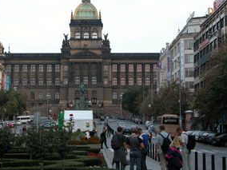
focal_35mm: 110
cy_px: 73
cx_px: 71
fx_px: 721
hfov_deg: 17.8
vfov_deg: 13.5
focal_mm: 19.9
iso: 100
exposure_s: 1/143
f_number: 4.8
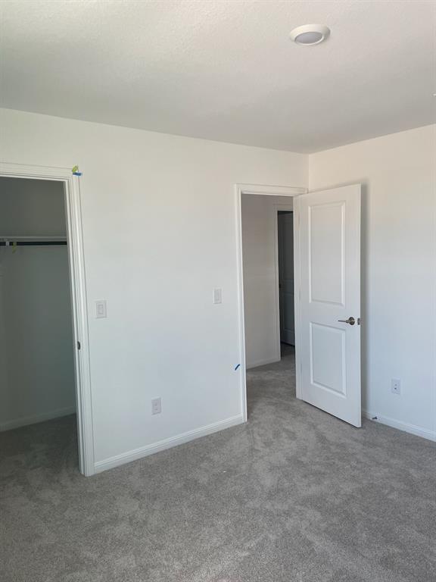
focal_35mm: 26
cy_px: 291
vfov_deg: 67.3
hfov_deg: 53.1
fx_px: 437
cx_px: 218
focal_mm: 4.2
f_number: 1.6
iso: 64
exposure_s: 1/121
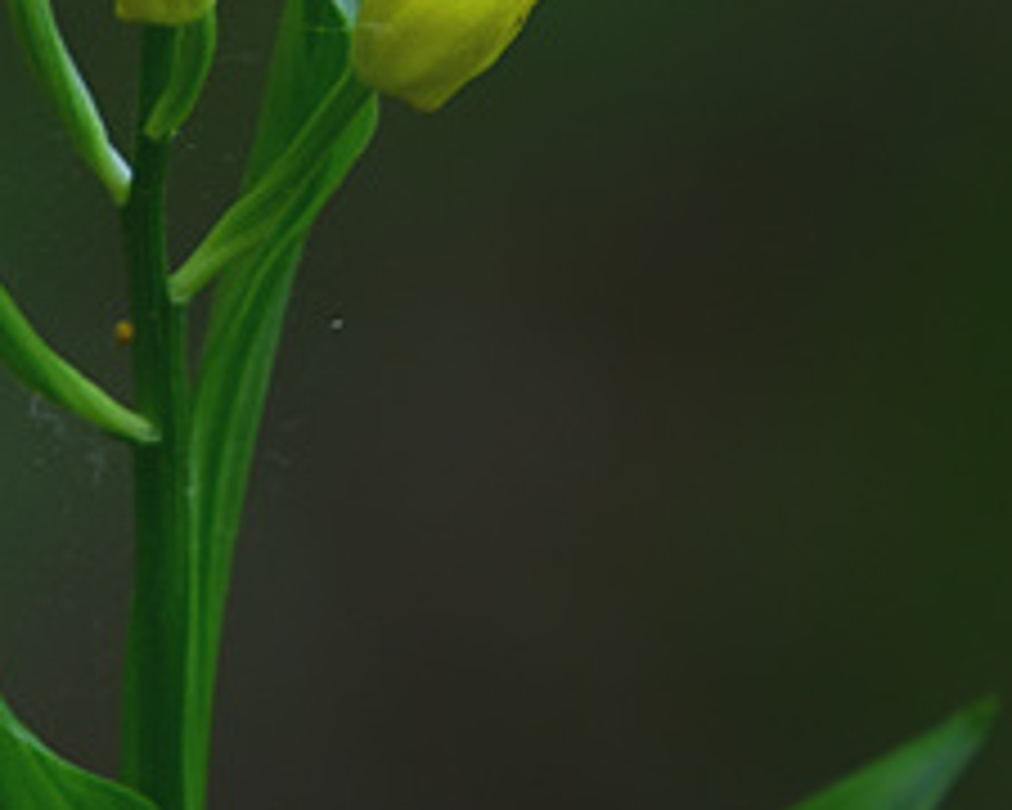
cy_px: -110
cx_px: 112
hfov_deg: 1.1
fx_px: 52385
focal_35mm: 1749
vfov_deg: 0.9
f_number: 8
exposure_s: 1/100
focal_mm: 420
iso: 320
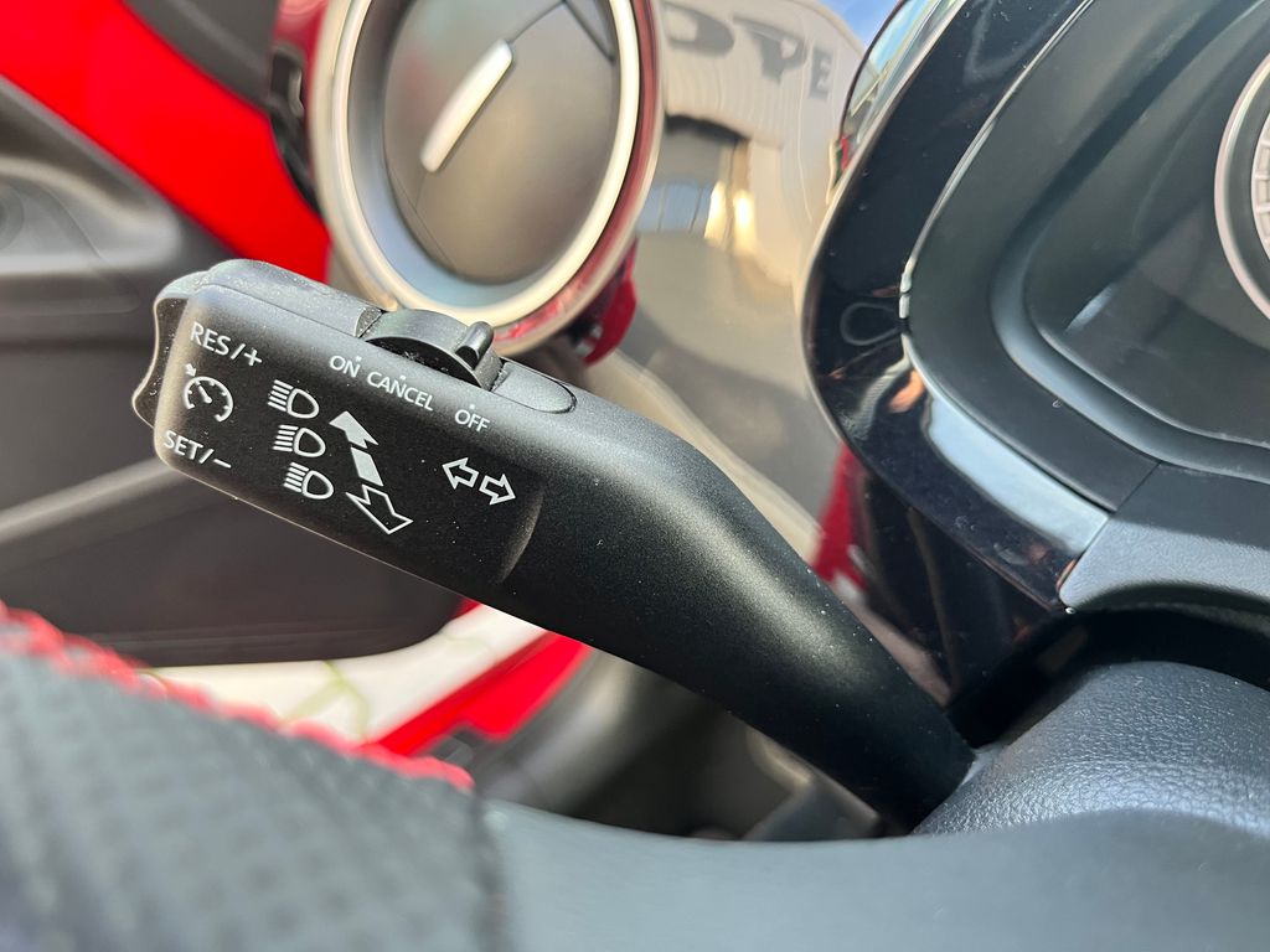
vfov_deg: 53.1
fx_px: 954
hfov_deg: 67.3
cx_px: 635
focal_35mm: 26
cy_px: 476
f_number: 1.6
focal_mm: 5.1
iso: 200
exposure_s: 1/60
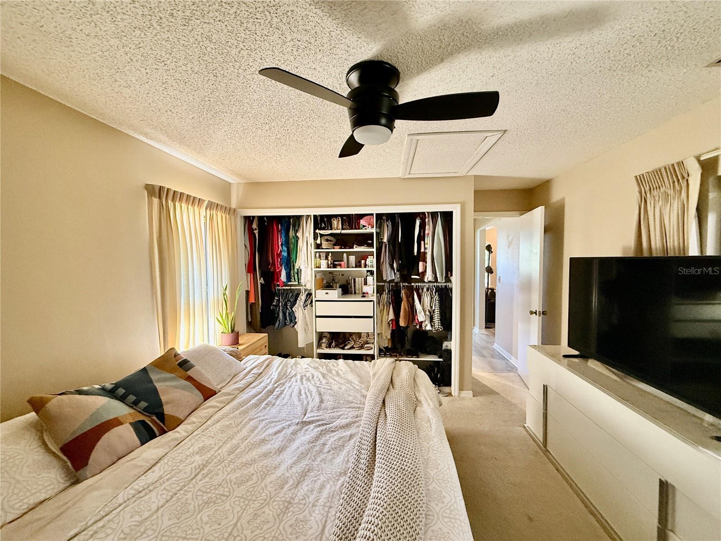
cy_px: 270
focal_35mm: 14
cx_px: 360
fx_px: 292
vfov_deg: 85.7
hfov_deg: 102.1
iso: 400
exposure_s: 1/47
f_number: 2.2
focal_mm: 2.22
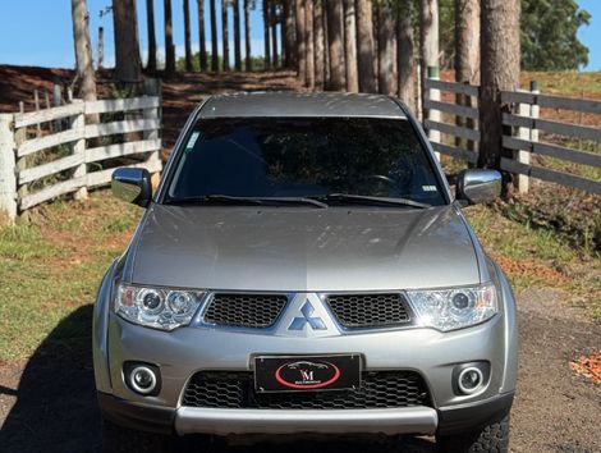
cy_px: 226
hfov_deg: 39.6
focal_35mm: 48
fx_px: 835
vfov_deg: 30.3
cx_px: 300
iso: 64
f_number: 1.78
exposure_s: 1/6024
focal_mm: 6.76
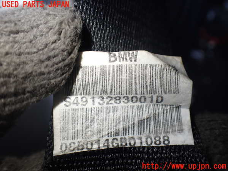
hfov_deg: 60.0
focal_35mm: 30
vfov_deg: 46.8
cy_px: 86
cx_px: 114
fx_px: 198
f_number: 2.3
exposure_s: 1/125
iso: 125
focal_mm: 5.4
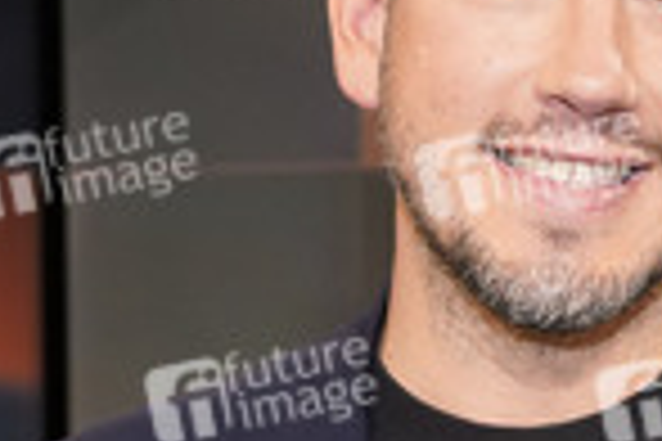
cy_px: 279
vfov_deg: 14.8
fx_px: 1692
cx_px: 592
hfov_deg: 21.7
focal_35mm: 92
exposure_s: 1/160
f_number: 5
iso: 2000
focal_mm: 30
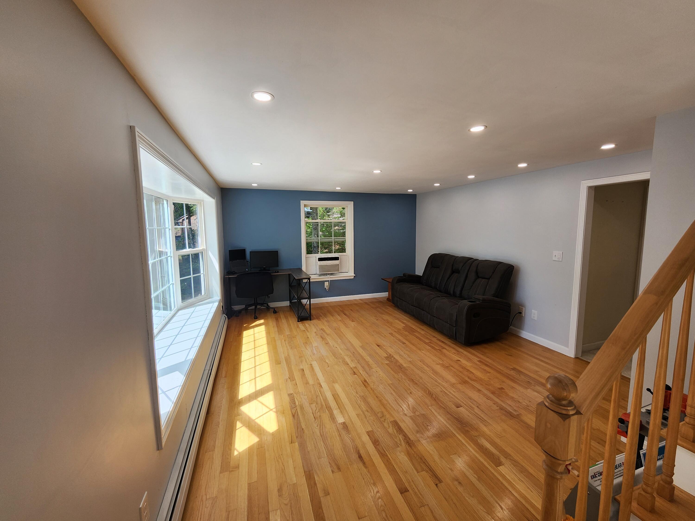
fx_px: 261
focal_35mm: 13
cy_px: 260
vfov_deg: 89.9
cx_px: 348
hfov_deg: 106.2
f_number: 2.2
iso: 50
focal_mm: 2.2
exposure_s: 1/196
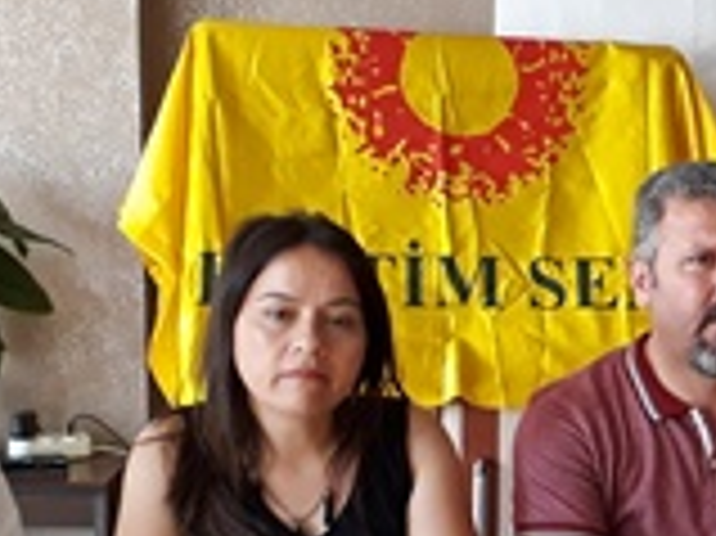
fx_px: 2253
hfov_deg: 17.0
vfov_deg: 13.5
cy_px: 450
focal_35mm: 109
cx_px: 919
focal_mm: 3.6
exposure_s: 1/33
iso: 125
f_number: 1.9
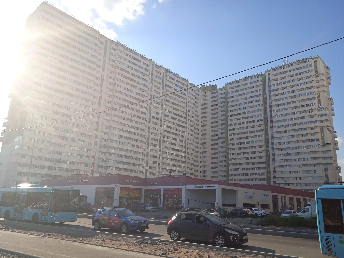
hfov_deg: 63.4
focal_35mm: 28
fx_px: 278
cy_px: 129
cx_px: 172
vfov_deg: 49.7
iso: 113
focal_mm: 3.43
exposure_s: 1/1041
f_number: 2.2
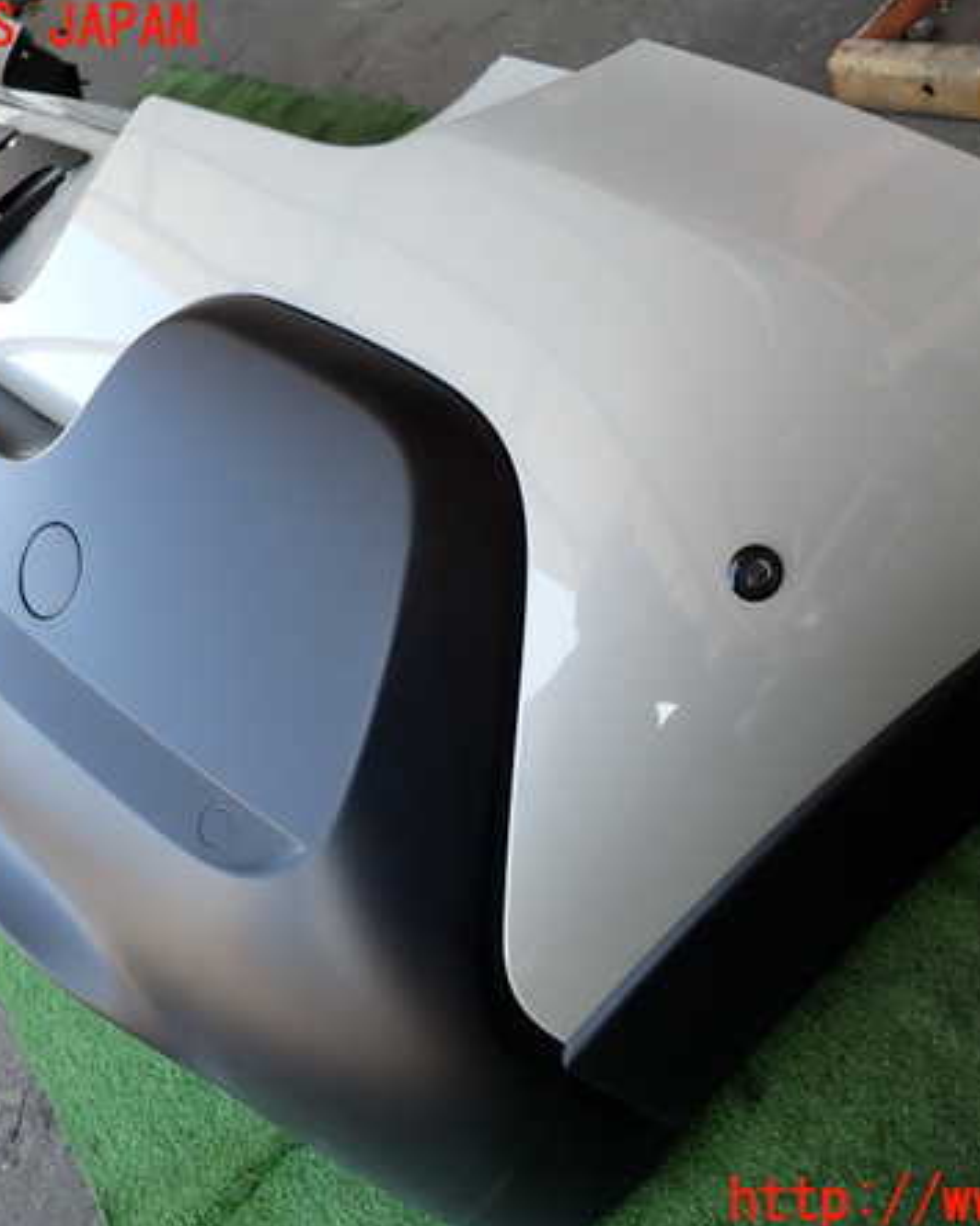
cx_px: 525
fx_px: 1197
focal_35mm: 33
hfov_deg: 44.5
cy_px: 616
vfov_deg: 54.2
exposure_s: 1/200
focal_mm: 4.5
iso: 100
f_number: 2
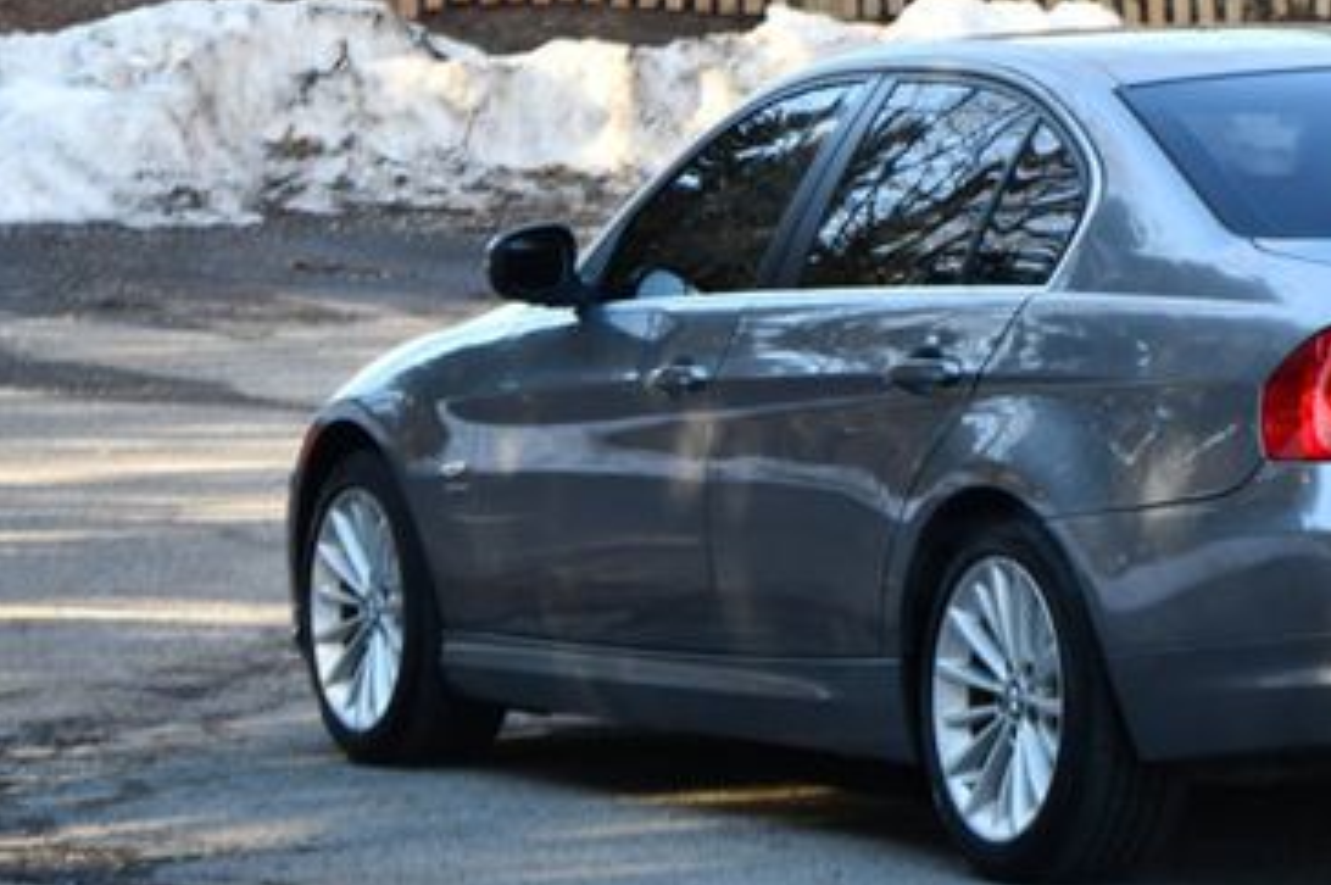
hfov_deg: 9.7
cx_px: 1166
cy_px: 208
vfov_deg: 6.5
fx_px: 7794
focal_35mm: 211
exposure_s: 1/250
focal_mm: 80
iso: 400
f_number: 4.8
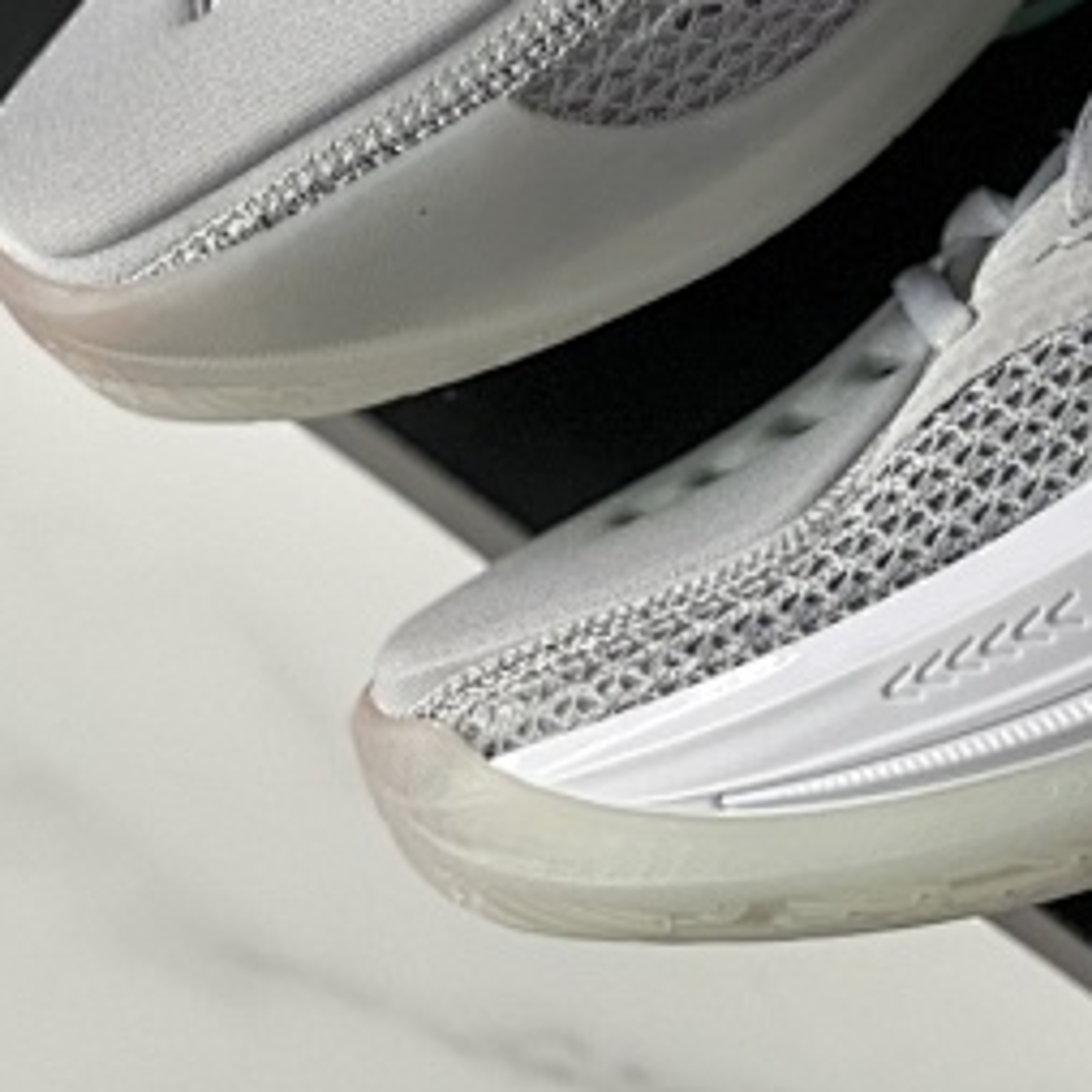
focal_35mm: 178
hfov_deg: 9.7
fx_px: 6353
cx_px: 1255
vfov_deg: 9.7
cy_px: -193
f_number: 2.2
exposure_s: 1/121
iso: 125
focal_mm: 7.5
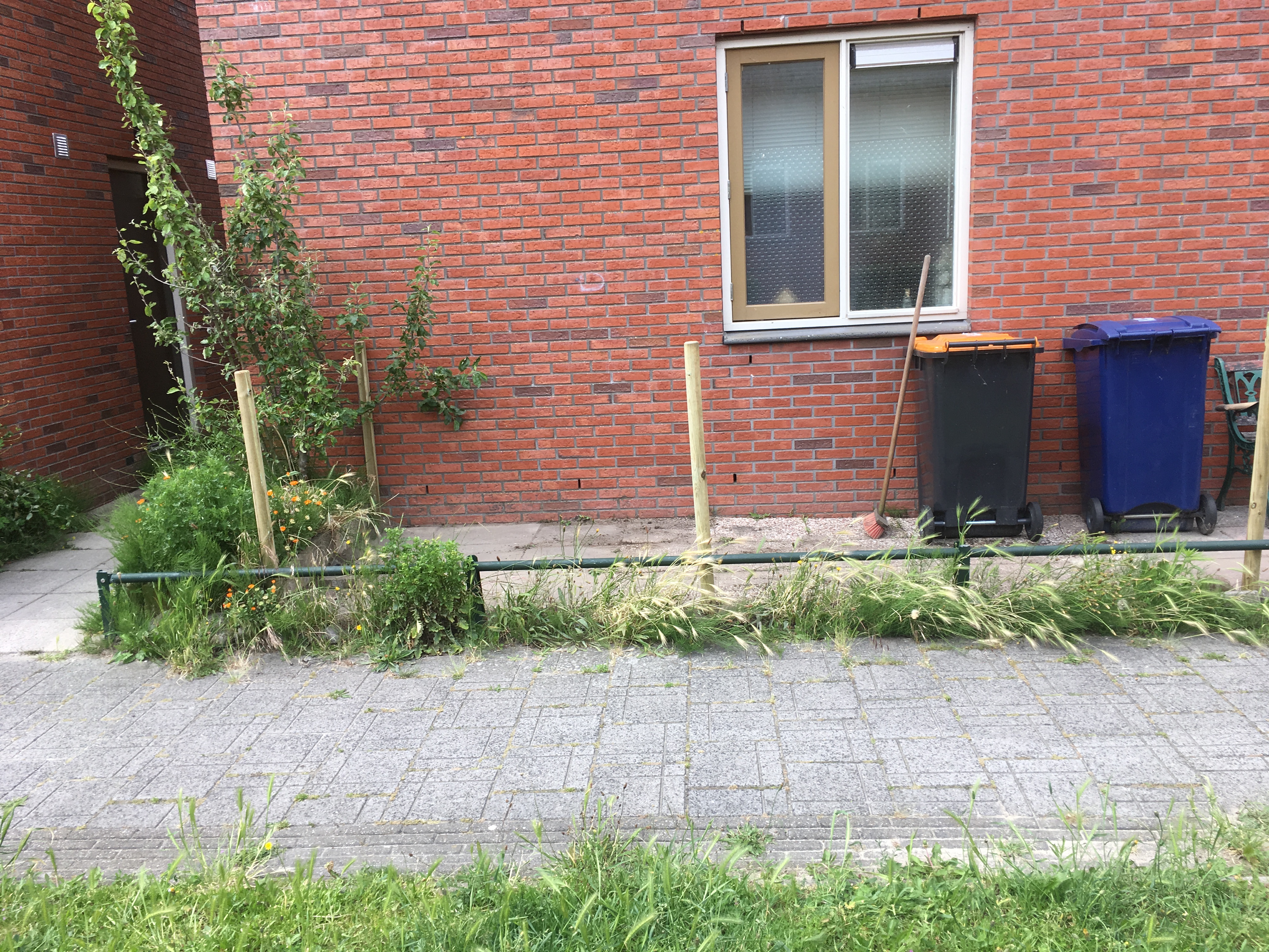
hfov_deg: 61.7
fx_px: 1063
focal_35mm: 29
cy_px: 476
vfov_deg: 48.2
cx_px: 634
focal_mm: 4.15
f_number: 2.2
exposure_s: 1/342
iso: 25
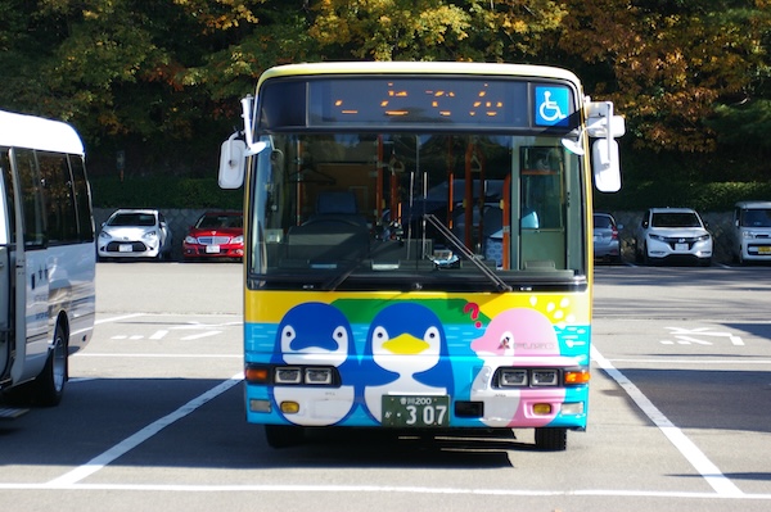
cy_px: 256
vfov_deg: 13.0
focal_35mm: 105
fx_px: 2247
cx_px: 386
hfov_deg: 19.5
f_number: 5.6
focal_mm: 70
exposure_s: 1/500
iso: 400
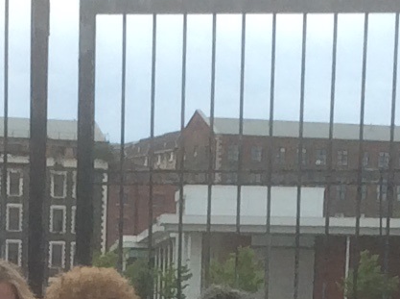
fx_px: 2295
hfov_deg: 9.9
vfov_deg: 7.1
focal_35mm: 199
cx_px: 61
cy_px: 669
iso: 32
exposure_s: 1/596
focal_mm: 3.3
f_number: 2.4
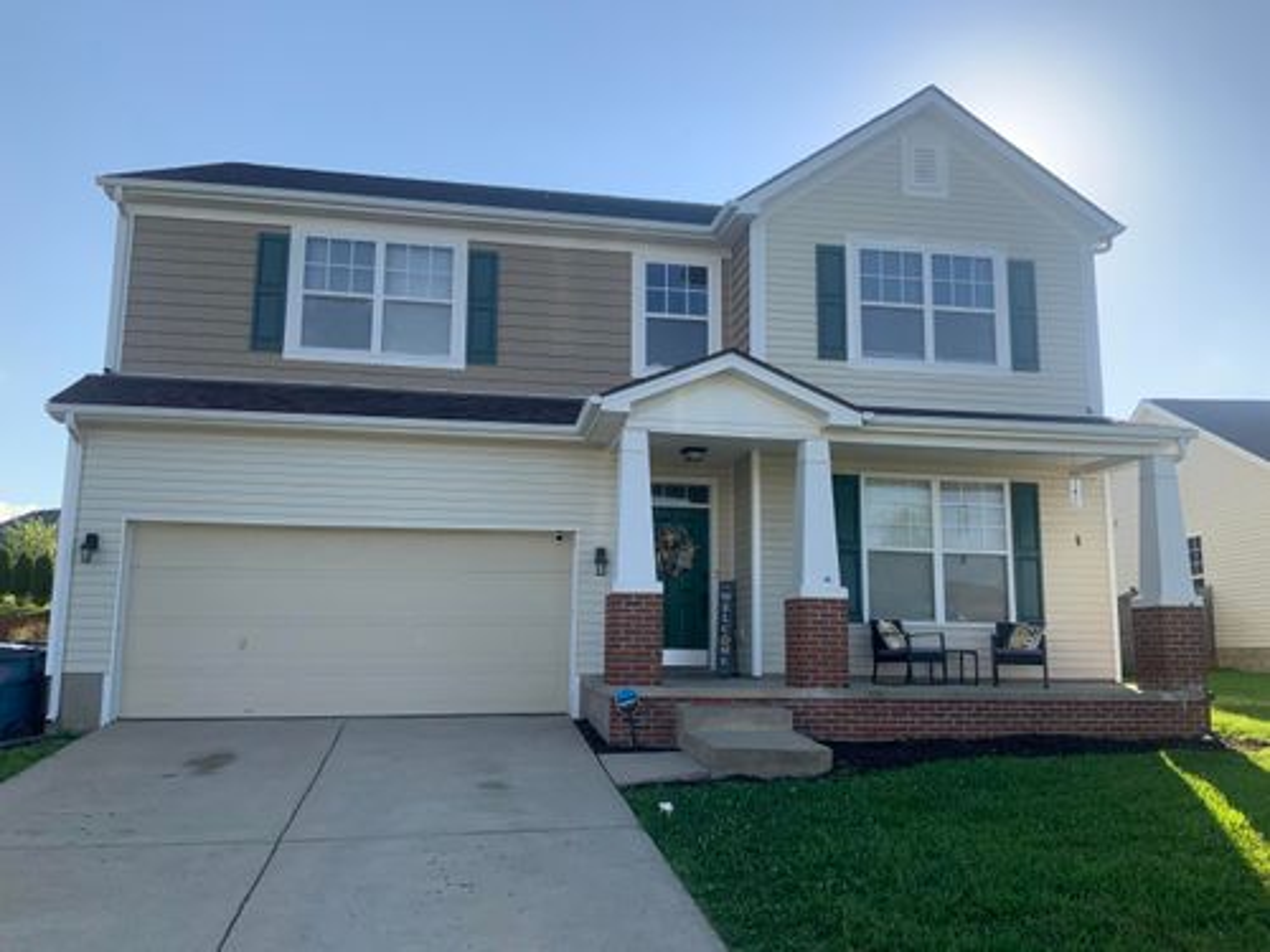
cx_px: 635
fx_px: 1064
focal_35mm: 29
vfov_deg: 48.2
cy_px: 476
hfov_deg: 61.7
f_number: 1.8
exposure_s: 1/1451
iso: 16
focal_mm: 3
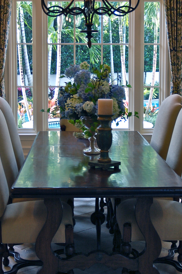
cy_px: 104
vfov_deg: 27.6
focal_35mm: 73
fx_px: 555
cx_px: 98
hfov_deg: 18.6
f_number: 4.5
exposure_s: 1/40
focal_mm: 32
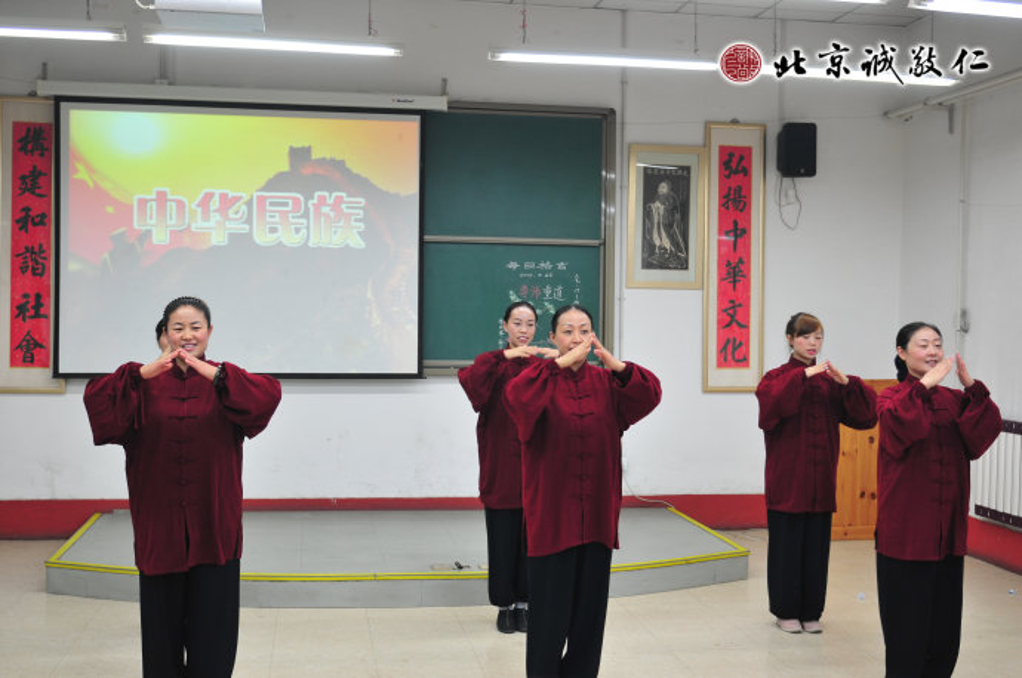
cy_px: 339
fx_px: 1191
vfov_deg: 31.8
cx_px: 511
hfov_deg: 46.5
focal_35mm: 42
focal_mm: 28
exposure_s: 1/50
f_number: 2.8
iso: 200
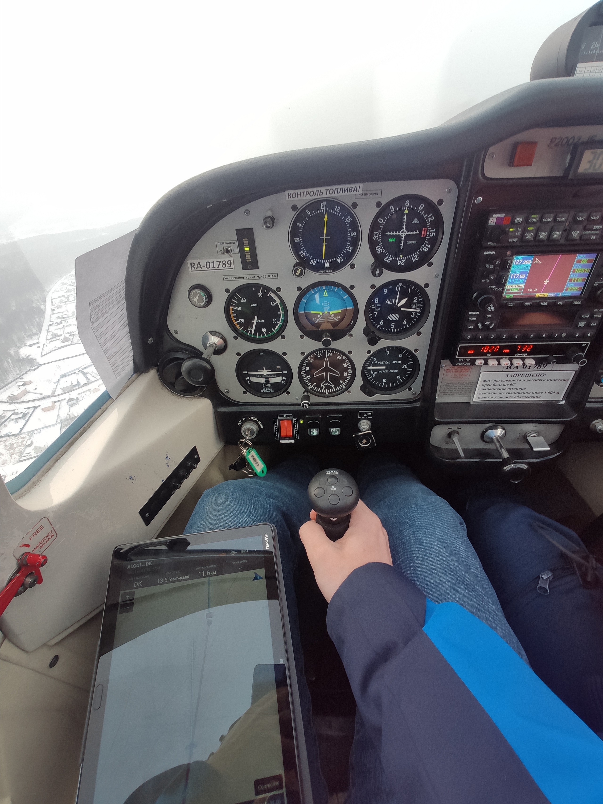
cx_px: 302
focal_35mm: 15
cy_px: 402
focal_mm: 2.04
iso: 100
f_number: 2.4
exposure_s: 1/100
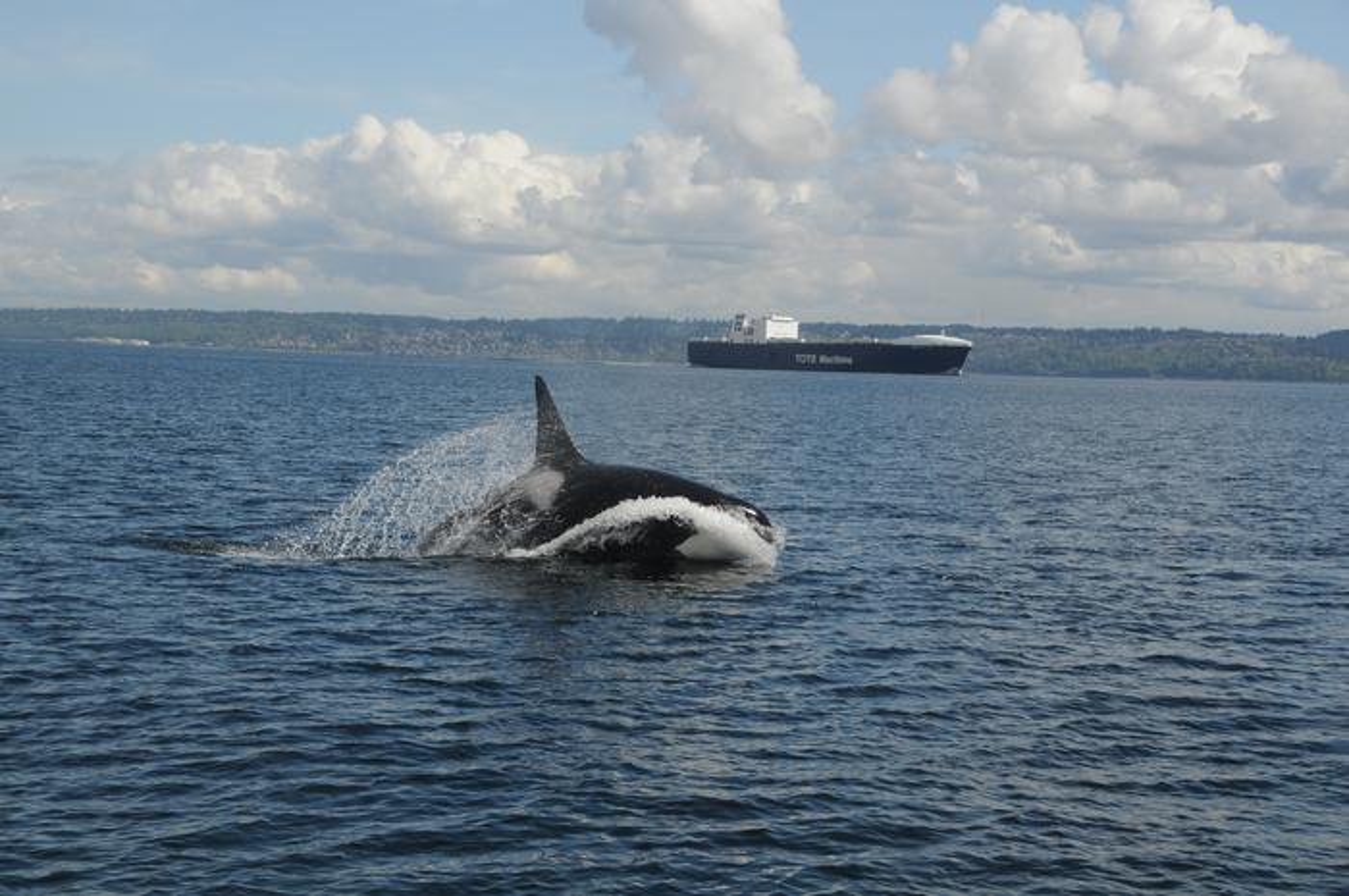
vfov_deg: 20.6
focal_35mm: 66
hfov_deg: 30.5
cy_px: 448
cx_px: 674
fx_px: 2470
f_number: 10
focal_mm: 44
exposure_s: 1/1000
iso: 400
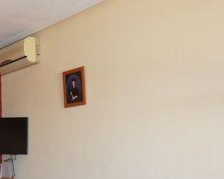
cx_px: -5
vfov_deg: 27.8
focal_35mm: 53
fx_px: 351
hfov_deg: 32.3
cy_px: 153
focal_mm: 3.6
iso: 640
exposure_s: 1/60
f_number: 2.8
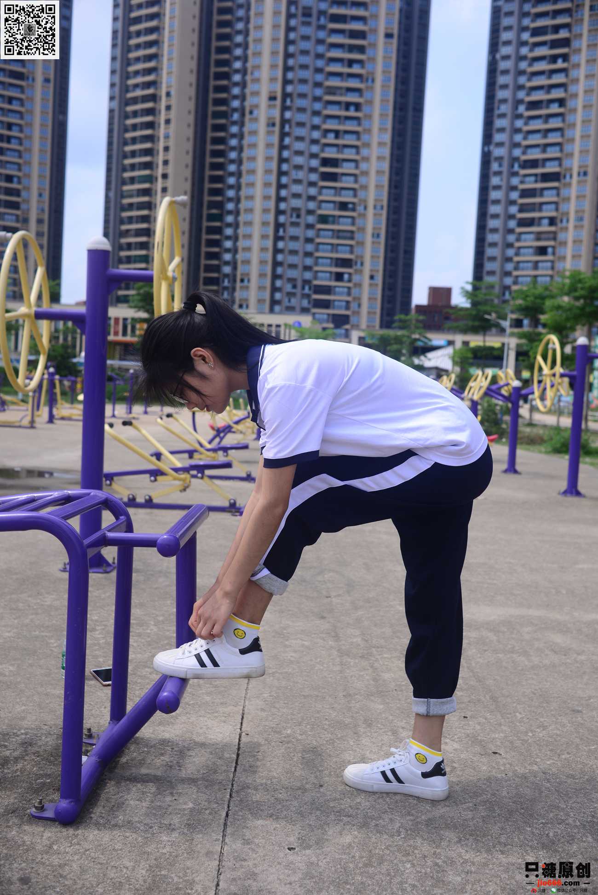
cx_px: 299
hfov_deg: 37.9
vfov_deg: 54.4
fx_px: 871
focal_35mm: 35
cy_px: 448
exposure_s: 1/500
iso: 100
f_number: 5.6
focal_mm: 35
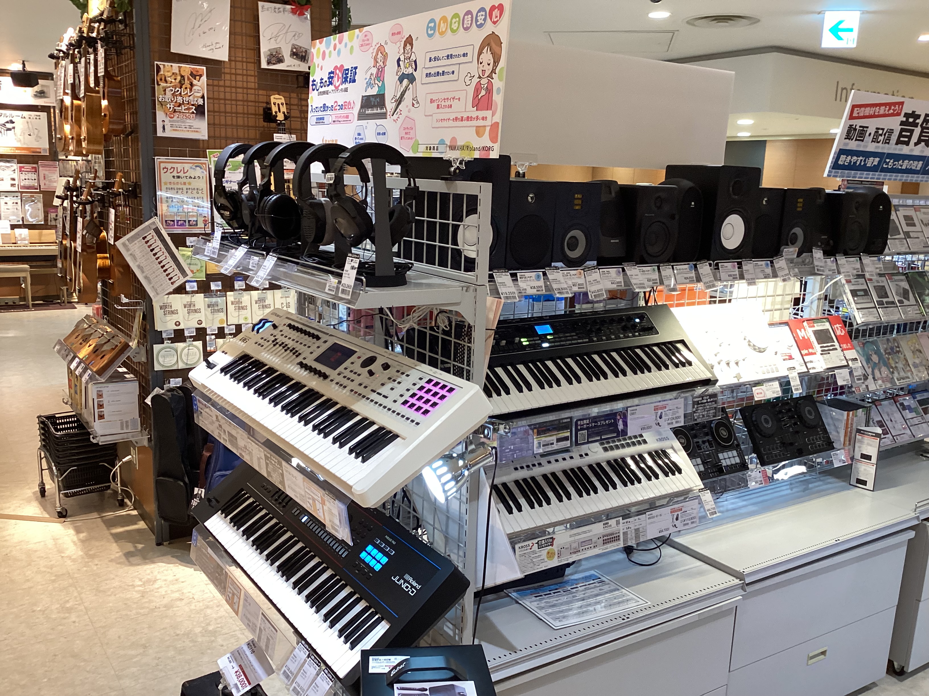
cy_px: 348
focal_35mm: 31
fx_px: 832
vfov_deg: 45.4
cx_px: 464
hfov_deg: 58.4
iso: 125
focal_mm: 3.3
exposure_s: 1/50
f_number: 2.4
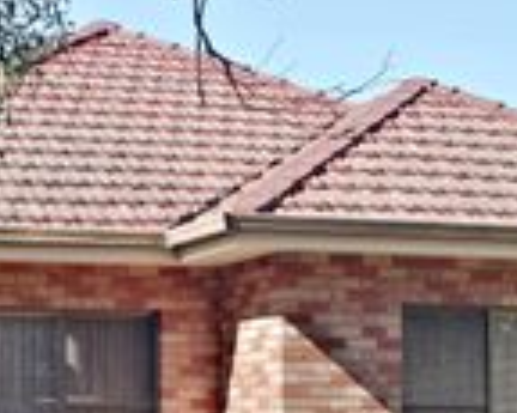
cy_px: 433
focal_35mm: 101
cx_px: 140
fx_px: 1544
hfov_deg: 18.9
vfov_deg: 14.9
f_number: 8
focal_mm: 33
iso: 400
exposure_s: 1/250
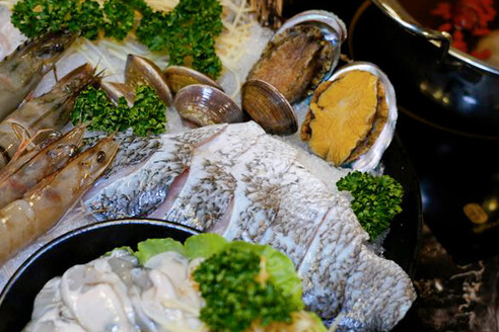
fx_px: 790
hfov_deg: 34.1
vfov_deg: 23.7
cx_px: 111
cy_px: 217
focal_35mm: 57
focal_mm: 33
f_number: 4
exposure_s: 1/40
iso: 500
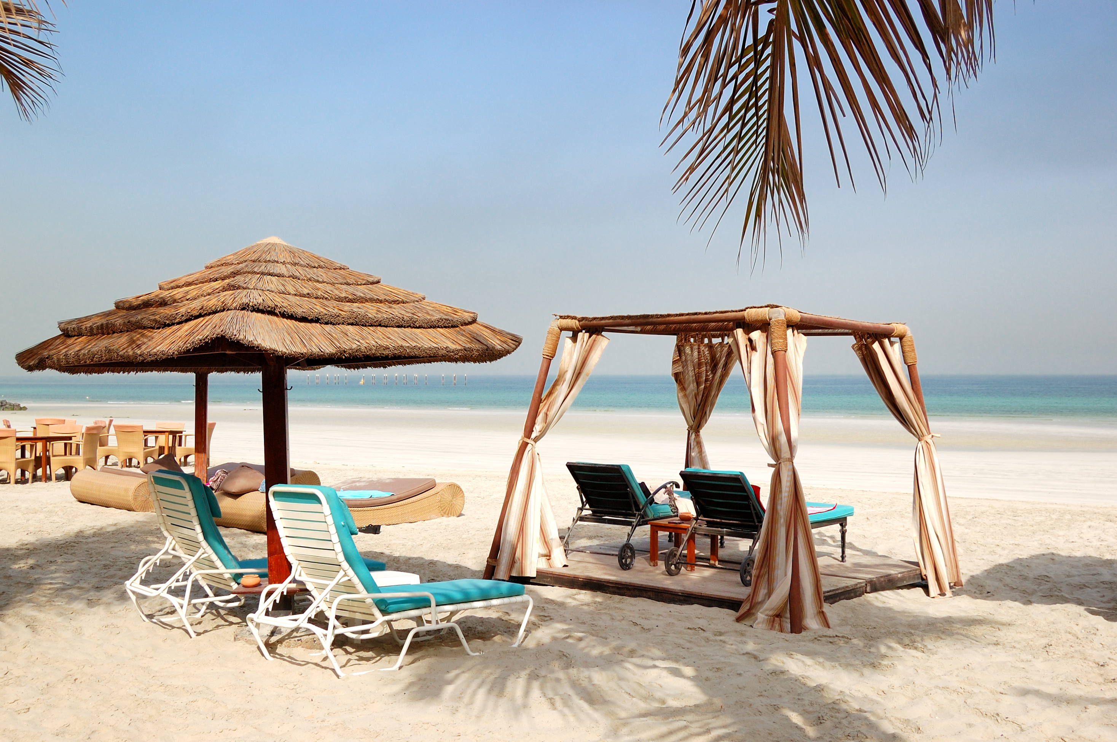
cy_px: 371
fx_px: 1116
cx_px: 558
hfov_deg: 53.2
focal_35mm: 36
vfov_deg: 36.8
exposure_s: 1/500
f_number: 8
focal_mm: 24
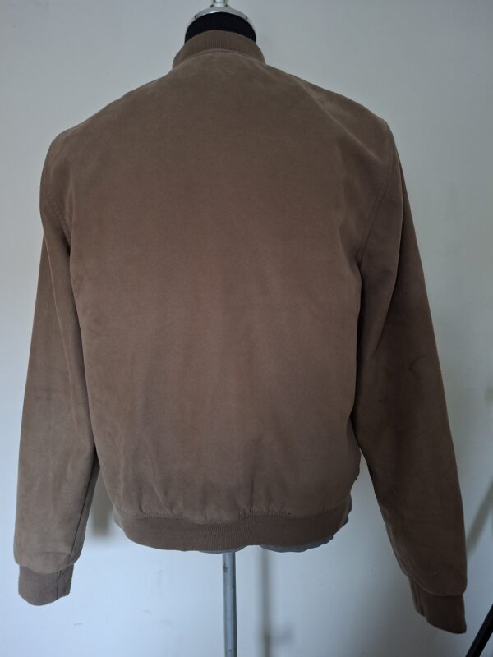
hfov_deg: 58.9
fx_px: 437
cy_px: 328
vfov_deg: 73.9
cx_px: 246
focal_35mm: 23
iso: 400
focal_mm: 5.54
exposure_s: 1/33
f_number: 1.8
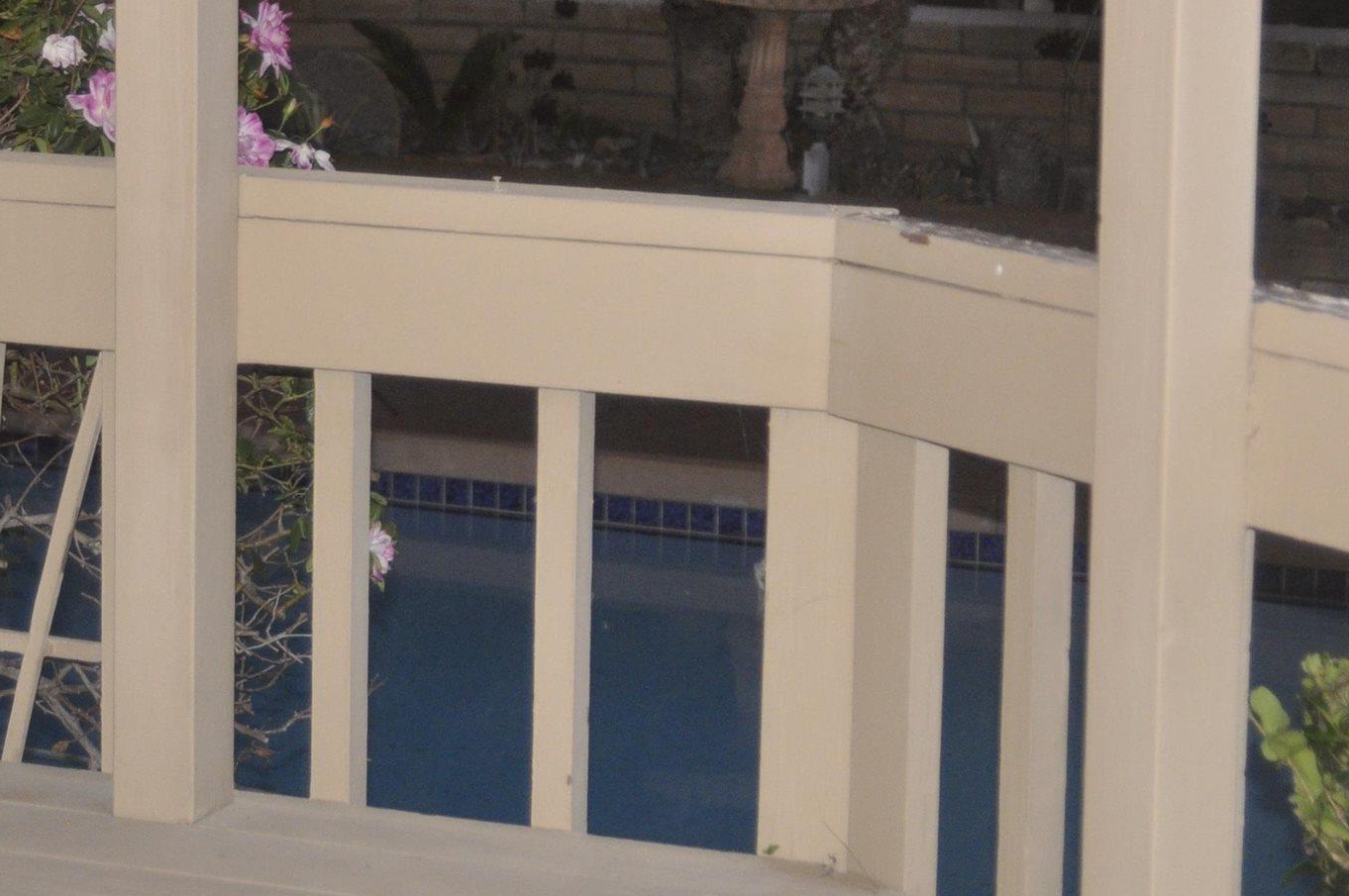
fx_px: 4305
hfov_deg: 17.8
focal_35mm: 115
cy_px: 242
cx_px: 643
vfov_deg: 11.9
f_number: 2.8
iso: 800
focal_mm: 34
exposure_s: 1/60
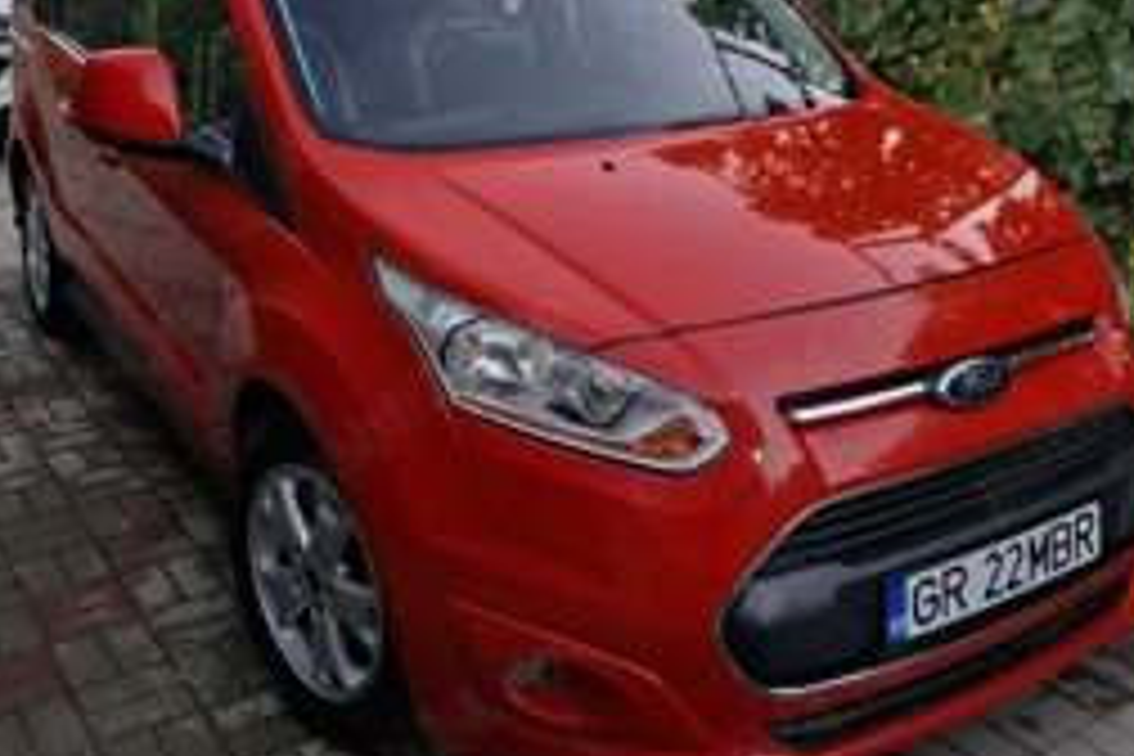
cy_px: 104
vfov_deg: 33.5
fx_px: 1197
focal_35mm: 38
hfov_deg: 50.6
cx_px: 508
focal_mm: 5.54
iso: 50
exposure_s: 1/100
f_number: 1.8
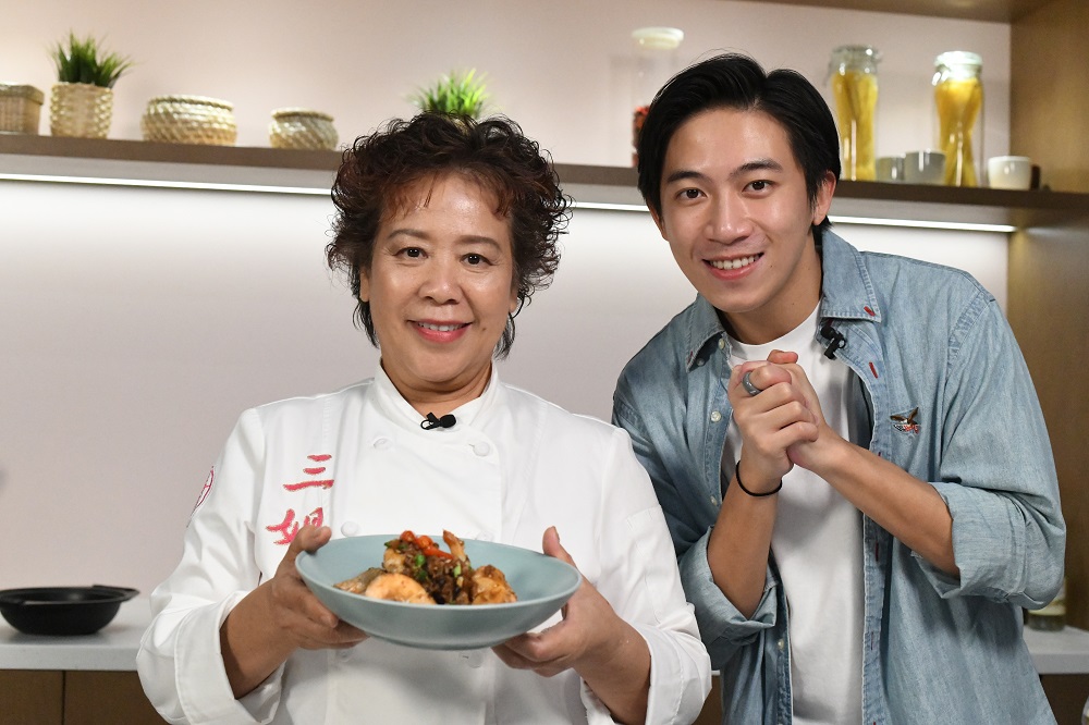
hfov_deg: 39.6
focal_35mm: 50
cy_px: 362
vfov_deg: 27.0
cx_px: 544
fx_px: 1512
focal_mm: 50
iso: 16000
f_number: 6.3
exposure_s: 1/1250
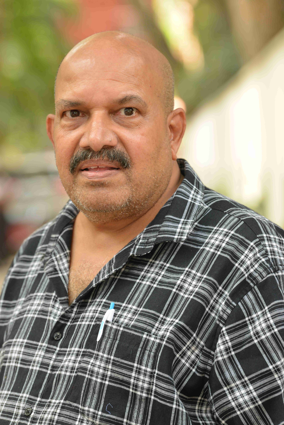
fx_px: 2010
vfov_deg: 12.1
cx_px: 142
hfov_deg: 8.1
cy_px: 212
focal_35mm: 170
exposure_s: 1/60
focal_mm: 170
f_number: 5.6
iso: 640
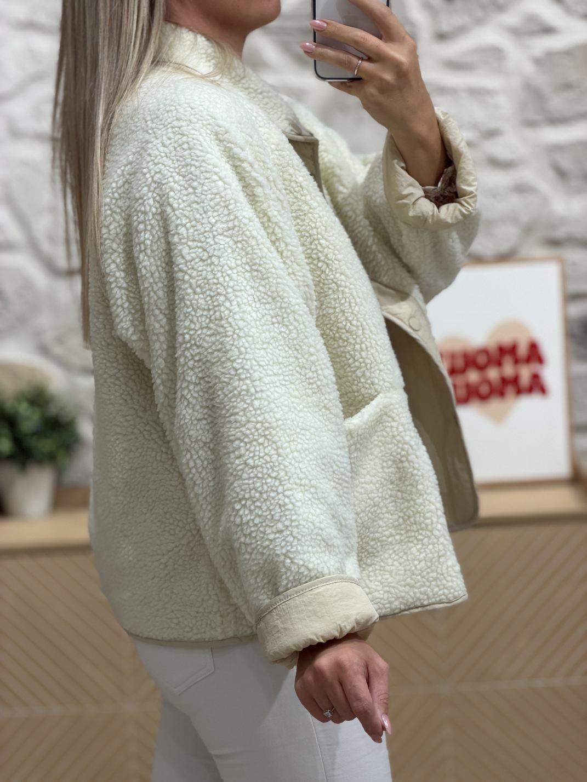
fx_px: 2261
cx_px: 294
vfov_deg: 19.6
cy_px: 391
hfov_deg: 14.8
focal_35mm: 100
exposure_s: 1/100
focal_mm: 16.89
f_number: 2.8
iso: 100
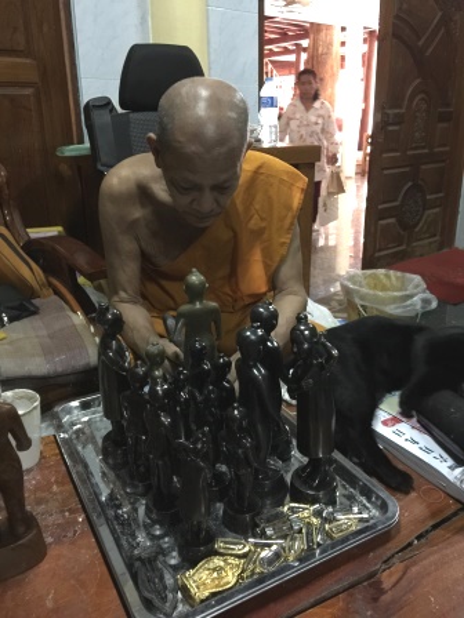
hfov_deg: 48.2
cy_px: 309
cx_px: 232
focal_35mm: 29
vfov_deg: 61.7
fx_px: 518
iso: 160
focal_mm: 4.15
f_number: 2.2
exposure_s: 1/4
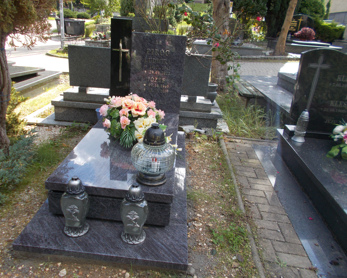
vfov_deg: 51.5
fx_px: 288
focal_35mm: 28
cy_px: 140
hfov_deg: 62.1
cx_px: 156
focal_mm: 4.6
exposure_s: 1/320
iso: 80
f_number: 3.2
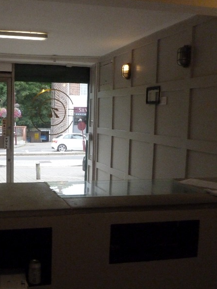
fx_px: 318
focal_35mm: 38
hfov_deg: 36.4
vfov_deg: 49.0
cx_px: 42
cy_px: 145
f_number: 3.3
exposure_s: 1/640
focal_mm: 5
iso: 800
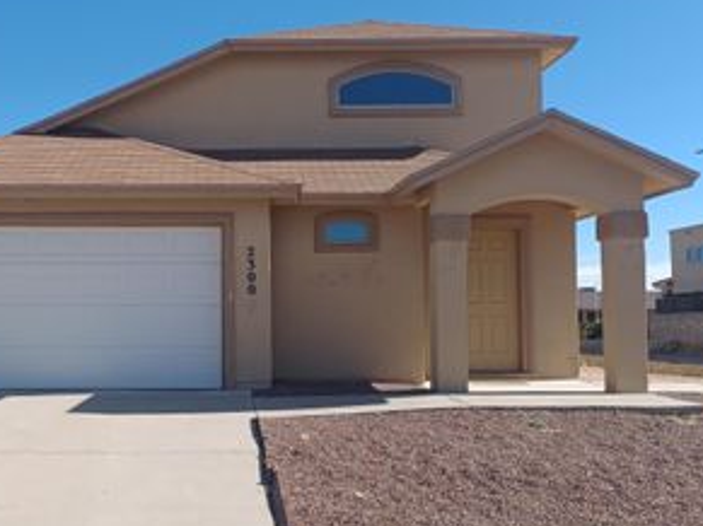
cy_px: 279
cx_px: 222
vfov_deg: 33.6
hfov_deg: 43.1
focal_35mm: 43
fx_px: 873
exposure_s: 1/397
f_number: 1.8
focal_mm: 4.6
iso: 32
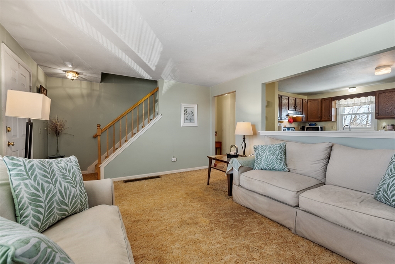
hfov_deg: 100.4
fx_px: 165
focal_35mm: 15
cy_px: 132
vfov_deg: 77.3
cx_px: 198
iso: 400
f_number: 7.1
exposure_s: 1/1.67
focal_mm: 10
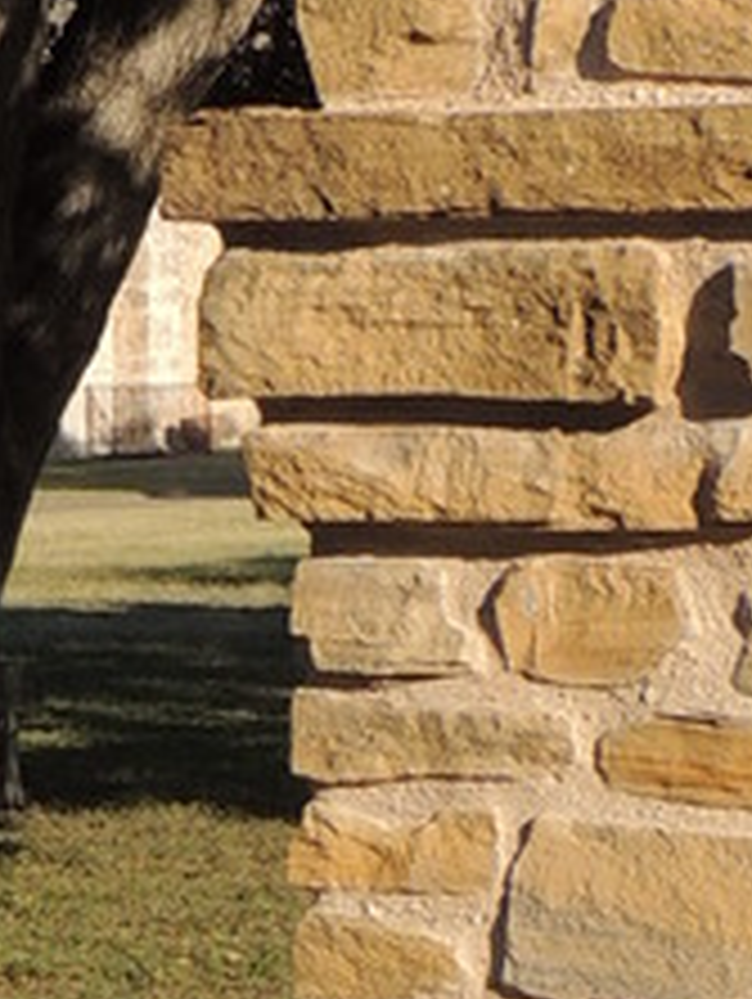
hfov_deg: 7.8
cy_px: 1287
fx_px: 5493
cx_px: 122
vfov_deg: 10.2
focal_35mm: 190
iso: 100
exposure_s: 1/1000
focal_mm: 5.8
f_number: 3.2
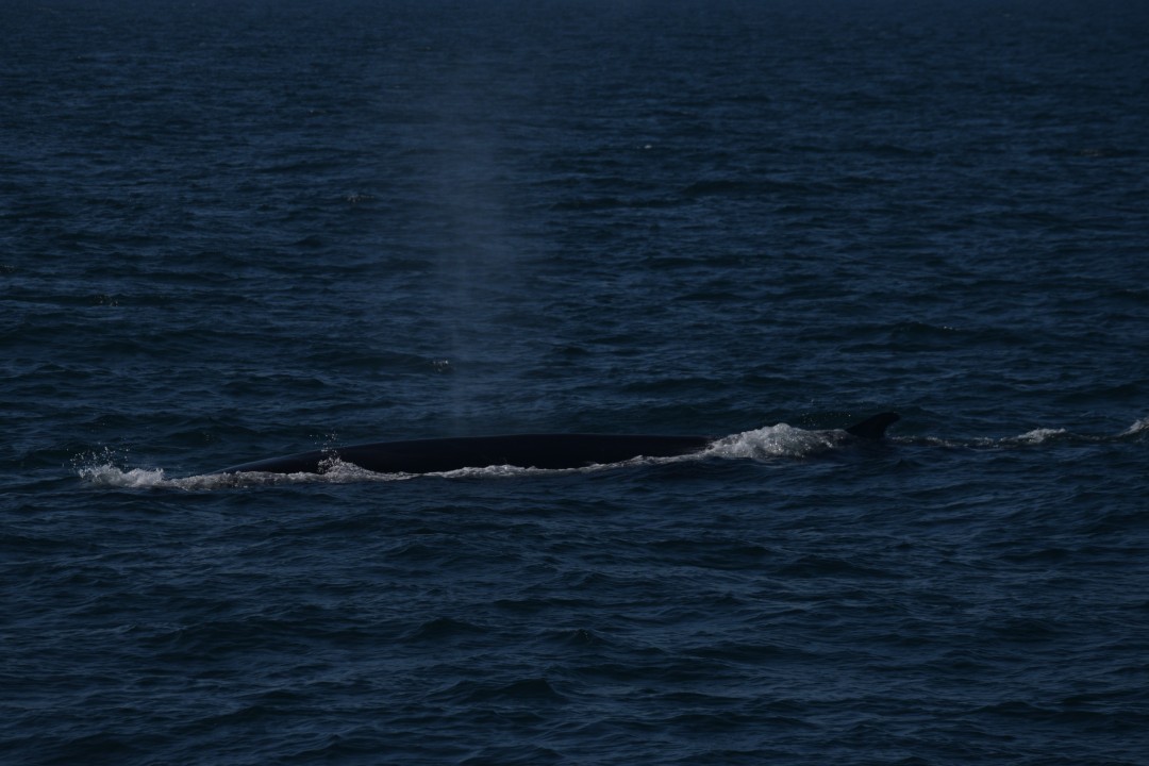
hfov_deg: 8.3
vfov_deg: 5.6
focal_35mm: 248
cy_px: 383
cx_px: 574
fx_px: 7899
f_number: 7.1
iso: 200
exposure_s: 1/4000
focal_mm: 165
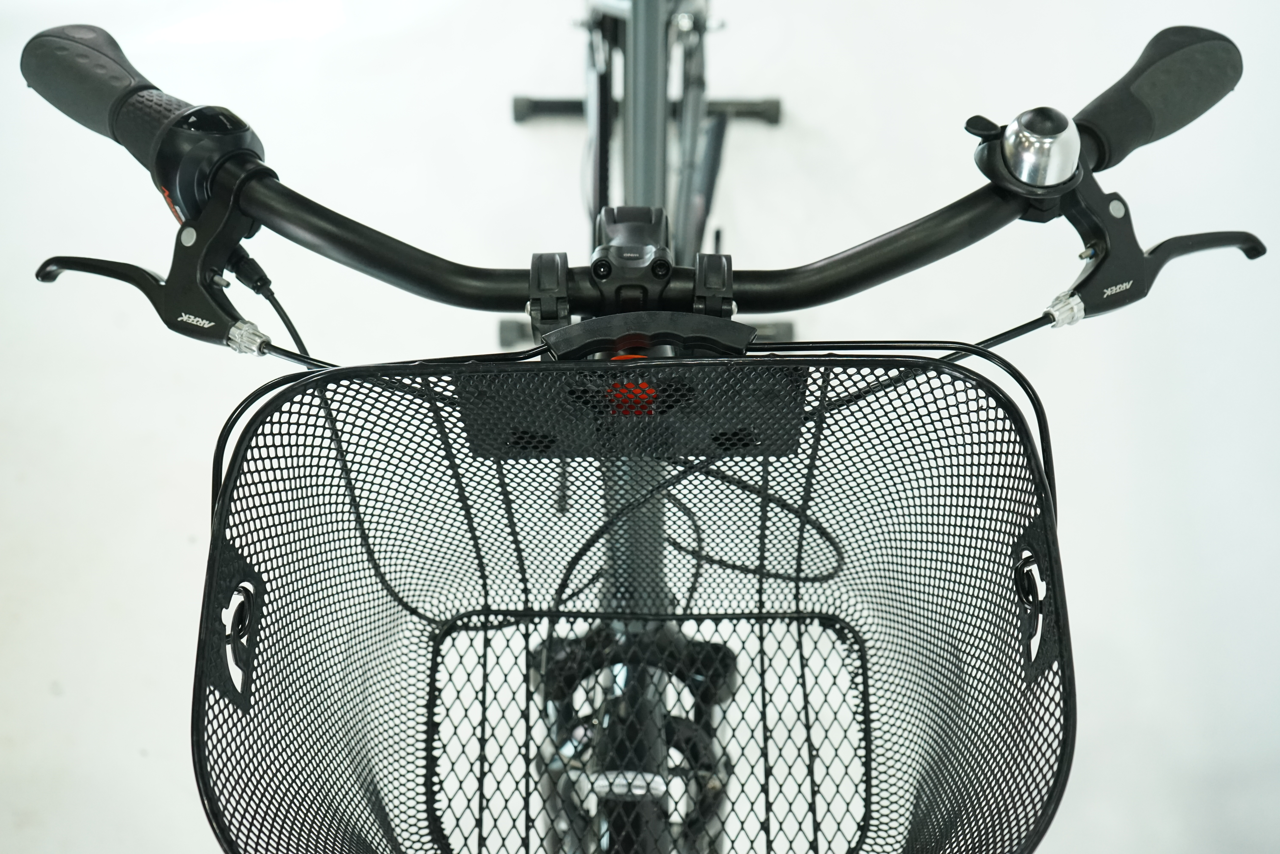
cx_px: 640
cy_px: 427
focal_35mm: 39
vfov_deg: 34.2
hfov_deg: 49.6
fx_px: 1387
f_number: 5.6
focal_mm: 39
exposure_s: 1/200
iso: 2500
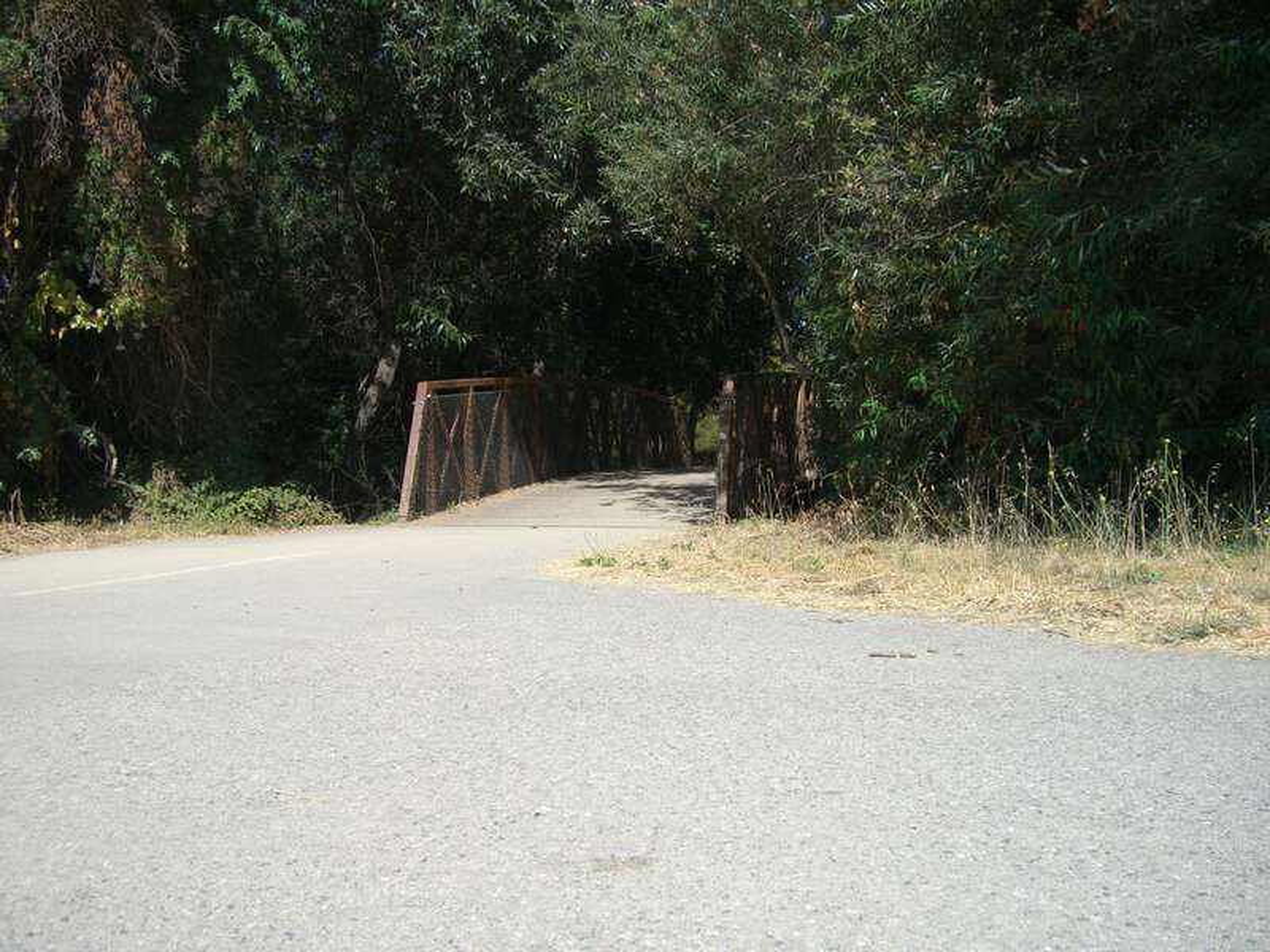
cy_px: 476
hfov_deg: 49.0
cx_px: 635
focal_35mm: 38
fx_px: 1394
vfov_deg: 37.7
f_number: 5.6
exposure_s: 1/250
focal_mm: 7.9
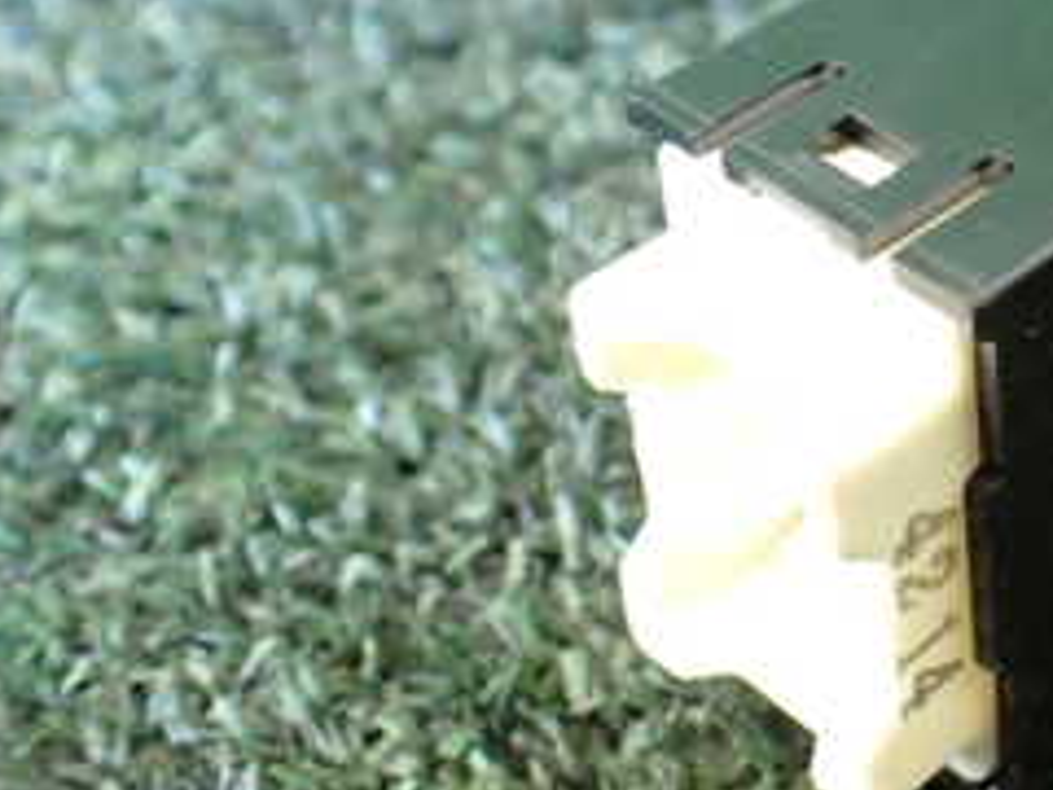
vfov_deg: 19.4
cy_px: 136
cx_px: 1136
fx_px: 2281
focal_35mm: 75
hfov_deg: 24.4
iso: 800
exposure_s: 1/60
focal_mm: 5.4
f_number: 2.3
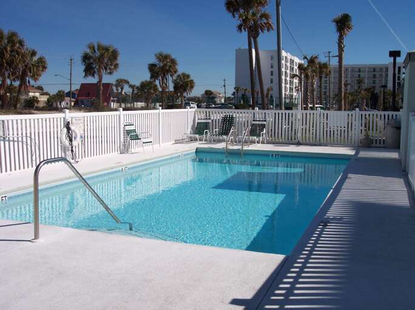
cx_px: 208
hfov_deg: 49.0
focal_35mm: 38
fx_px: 455
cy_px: 155
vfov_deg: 37.7
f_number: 4.8
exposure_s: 1/1000
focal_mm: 8
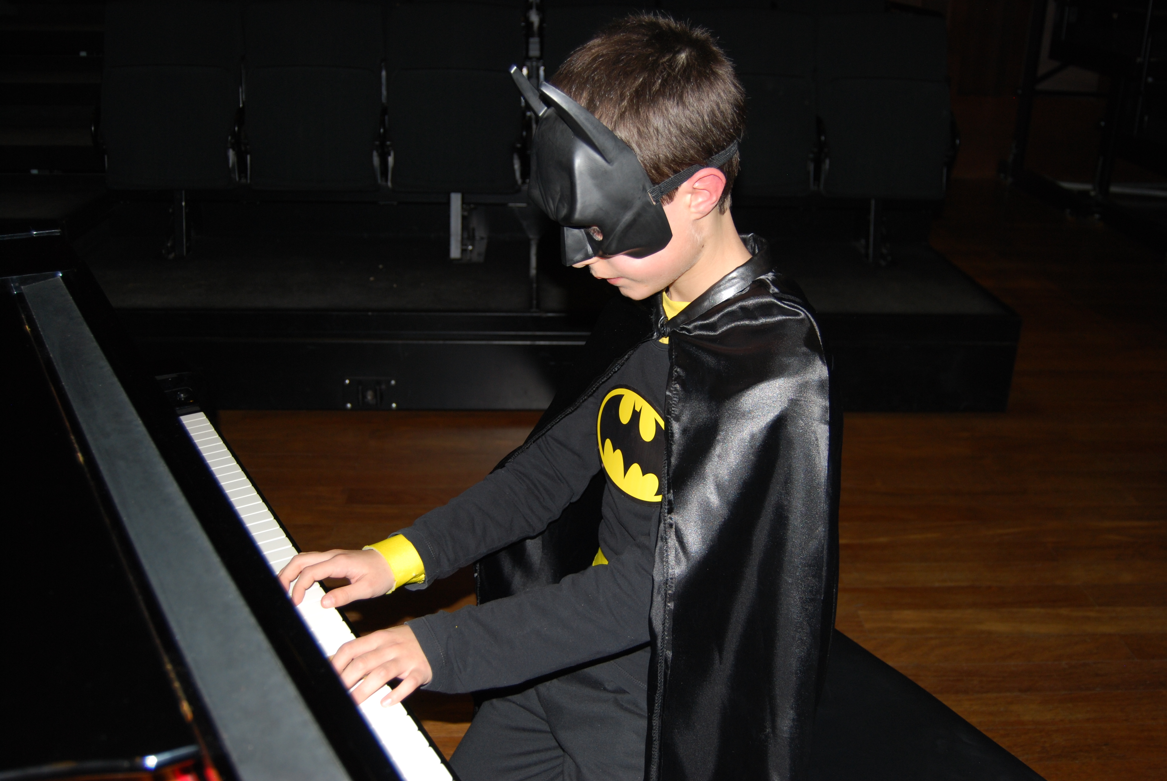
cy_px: 390
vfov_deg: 38.5
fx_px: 1120
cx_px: 584
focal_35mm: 34
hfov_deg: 55.0
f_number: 3.8
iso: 200
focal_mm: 23
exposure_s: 1/60
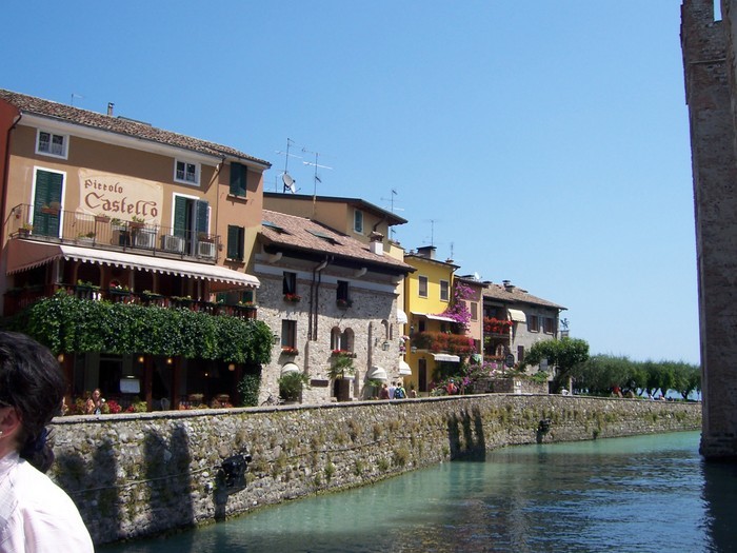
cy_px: 276
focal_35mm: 36
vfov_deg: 39.7
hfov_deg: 51.4
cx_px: 368
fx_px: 766
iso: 80
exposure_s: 1/500
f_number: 4.5
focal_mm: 6.2
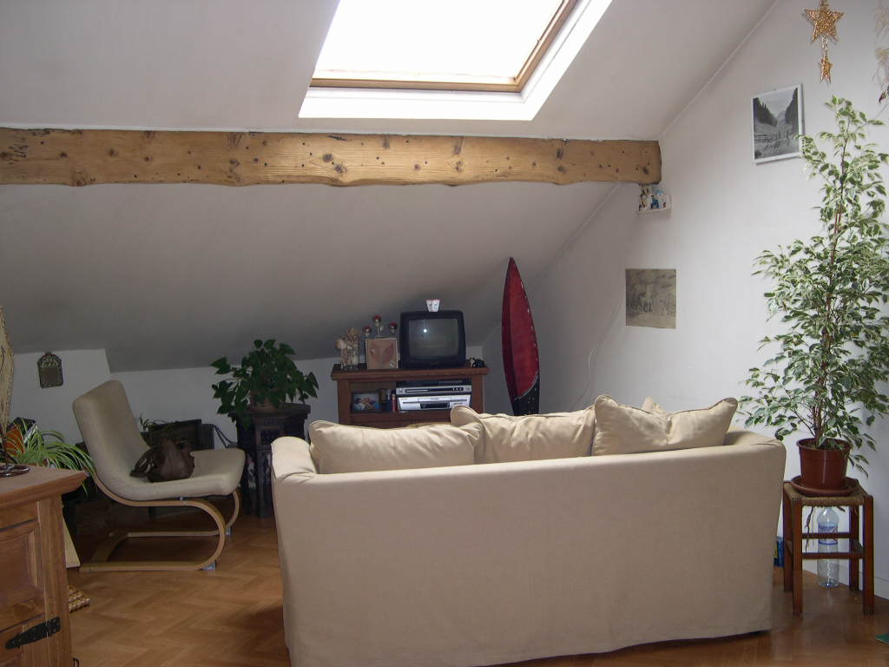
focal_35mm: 38
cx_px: 444
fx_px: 976
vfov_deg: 37.7
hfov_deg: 49.0
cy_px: 334
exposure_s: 1/30
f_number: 2.8
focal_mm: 8
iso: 100
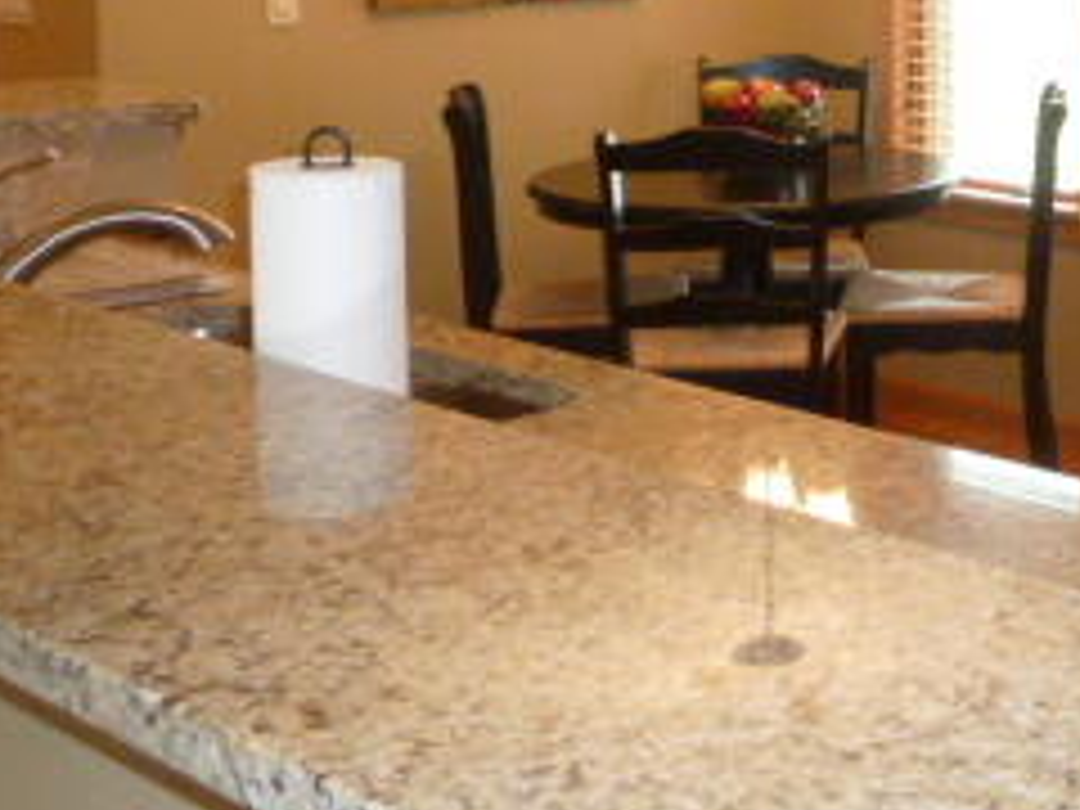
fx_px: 2246
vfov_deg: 20.0
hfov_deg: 24.6
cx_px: 1278
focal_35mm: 72
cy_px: 54
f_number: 3.3
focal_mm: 4.4
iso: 250
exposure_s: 1/30
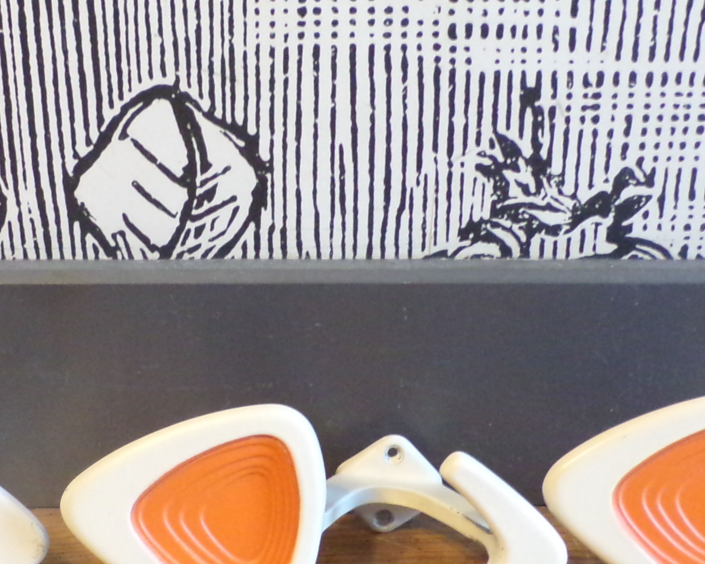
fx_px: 1502
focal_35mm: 72
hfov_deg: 26.3
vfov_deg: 20.7
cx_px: 265
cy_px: 542
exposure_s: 1/13
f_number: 3.1
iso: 400
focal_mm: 5
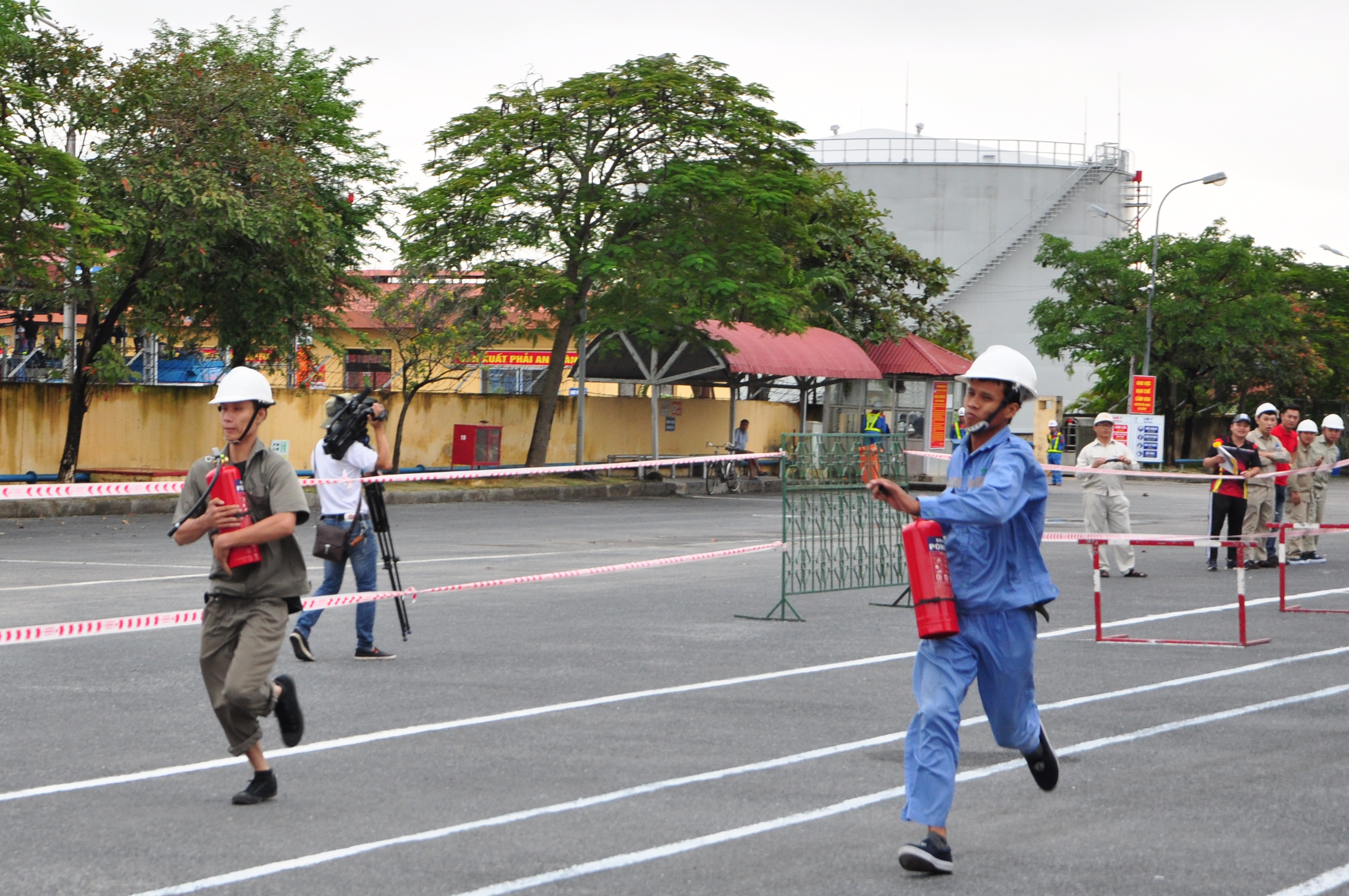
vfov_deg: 14.0
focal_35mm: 98
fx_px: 3657
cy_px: 429
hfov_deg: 20.8
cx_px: 383
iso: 400
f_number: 7.1
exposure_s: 1/250
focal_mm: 45
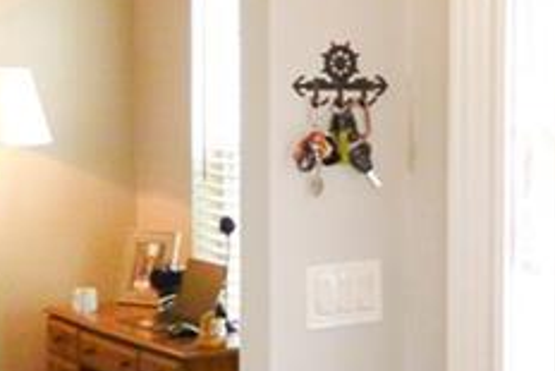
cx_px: 287
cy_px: 153
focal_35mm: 119
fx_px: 1836
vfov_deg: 11.5
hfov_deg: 17.2
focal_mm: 10
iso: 400
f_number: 3.5
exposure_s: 1/60
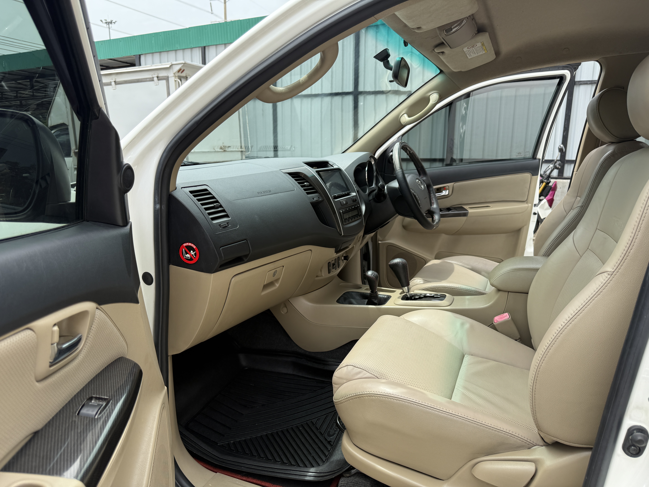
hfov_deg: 71.6
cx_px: 324
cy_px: 244
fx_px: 450
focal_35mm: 24
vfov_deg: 56.8
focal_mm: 6.76
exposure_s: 1/1337
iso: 80
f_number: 1.78
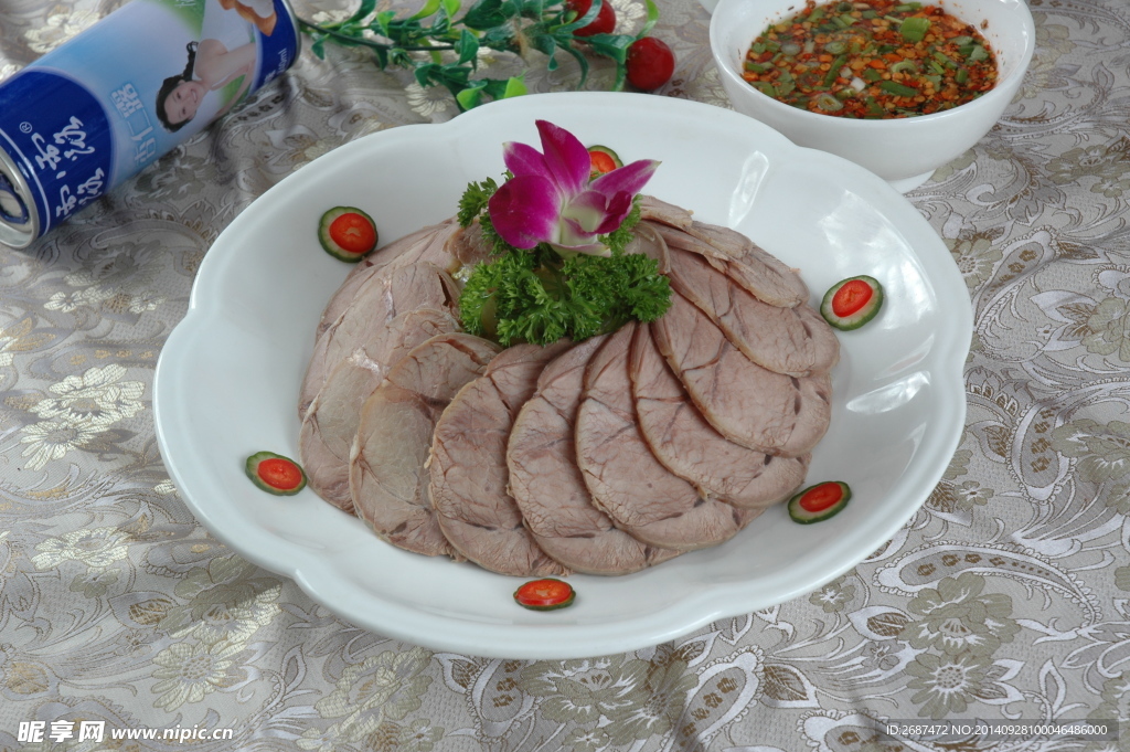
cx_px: 565
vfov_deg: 17.5
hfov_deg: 26.0
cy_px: 376
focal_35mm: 78
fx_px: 2446
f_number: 10
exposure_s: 1/60
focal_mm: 52
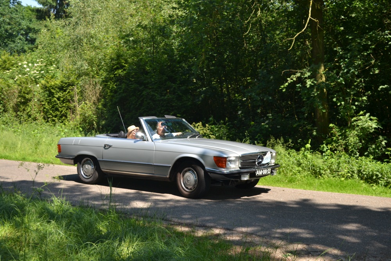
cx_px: 196
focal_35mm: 51
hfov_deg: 38.9
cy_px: 130
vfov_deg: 26.5
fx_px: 554
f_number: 5.6
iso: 100
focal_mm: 34
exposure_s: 1/200
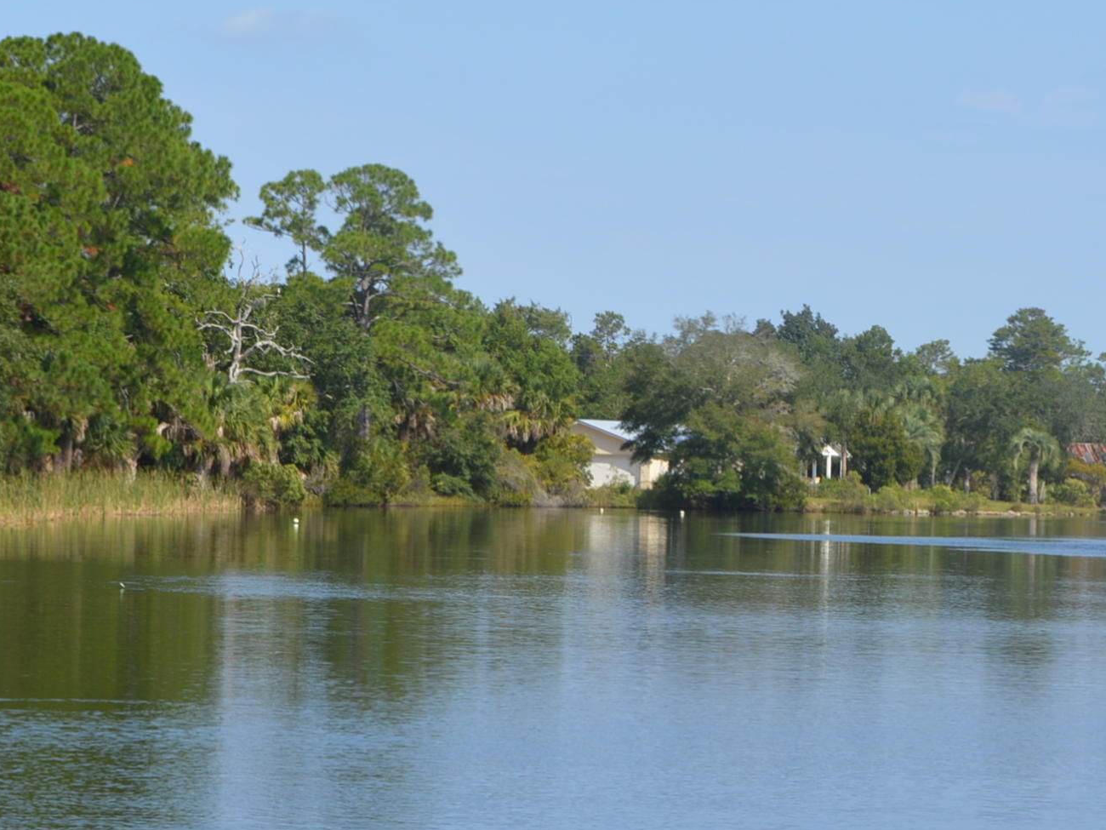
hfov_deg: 12.9
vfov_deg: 9.7
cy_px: 607
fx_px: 4888
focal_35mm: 153
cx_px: 851
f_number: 8
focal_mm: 46
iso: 100
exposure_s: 1/250
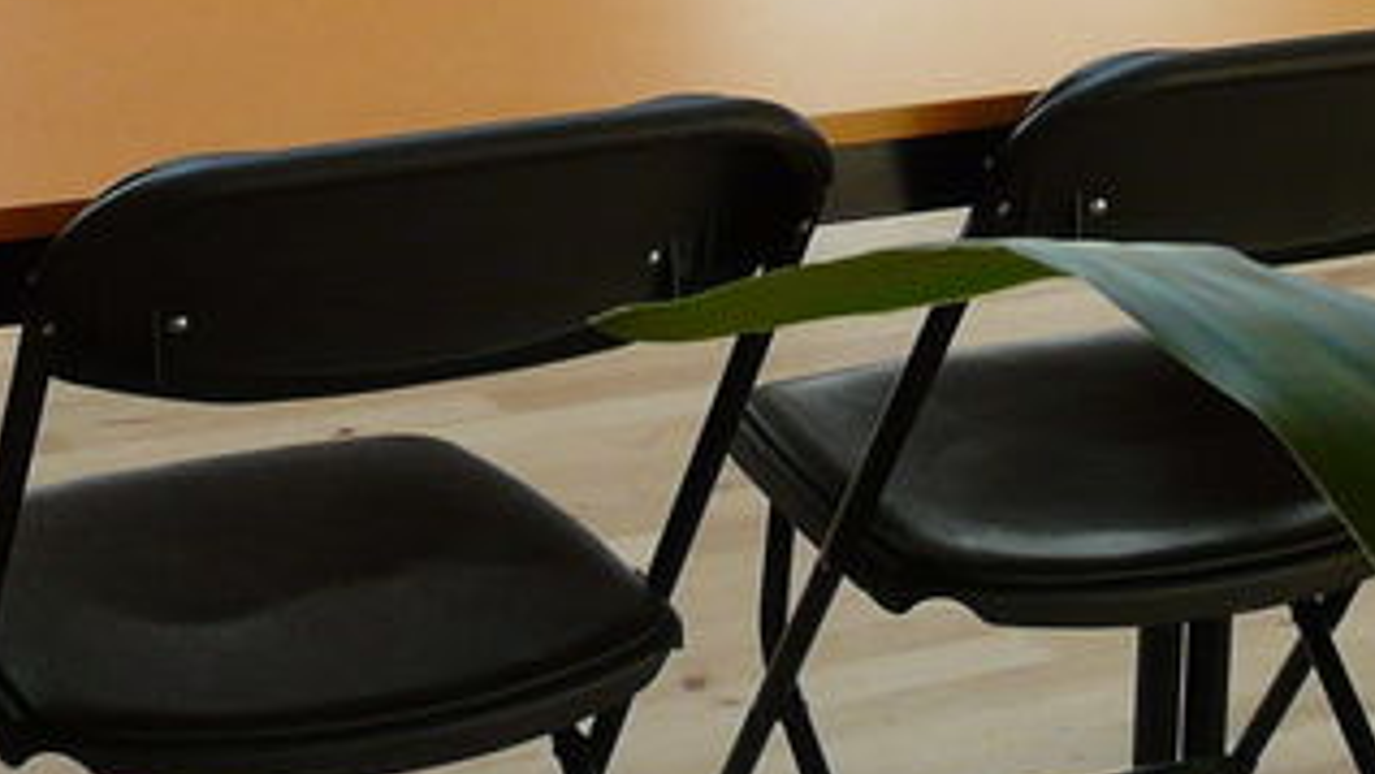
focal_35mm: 115
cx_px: 739
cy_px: -199
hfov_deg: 18.6
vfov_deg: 10.3
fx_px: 4194
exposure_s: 1/100
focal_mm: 4.6
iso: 100
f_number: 3.6
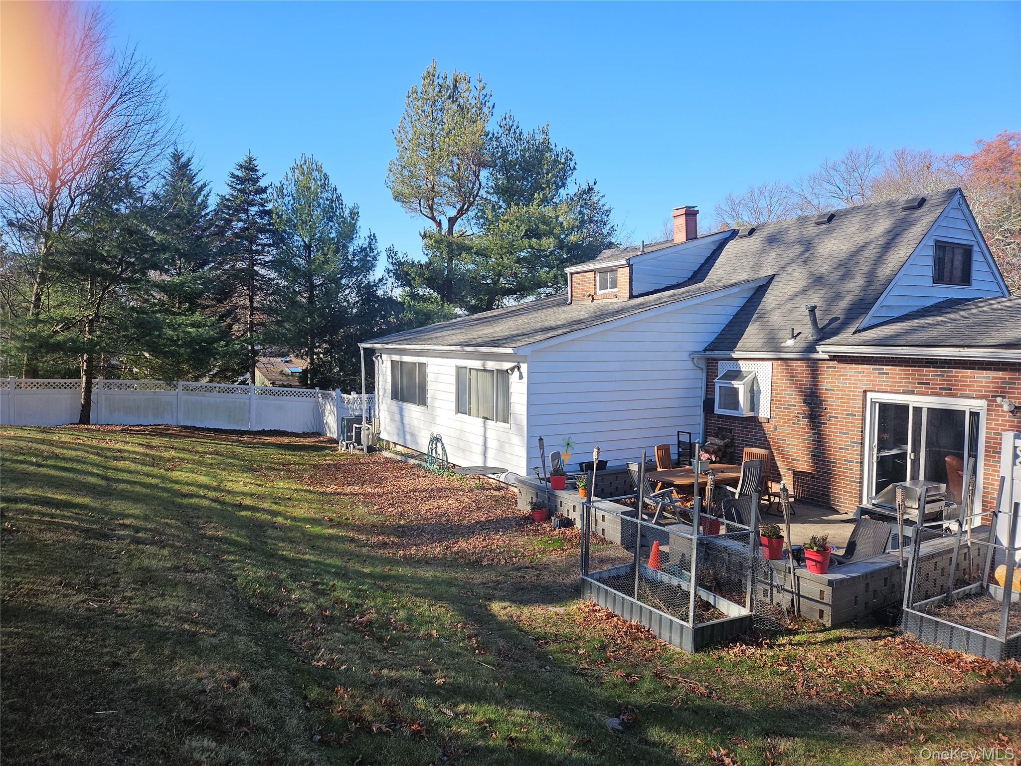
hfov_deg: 73.9
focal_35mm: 23
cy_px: 383
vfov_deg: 58.9
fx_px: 678
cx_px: 510
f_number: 1.8
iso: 25
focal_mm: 5.4
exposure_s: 1/740
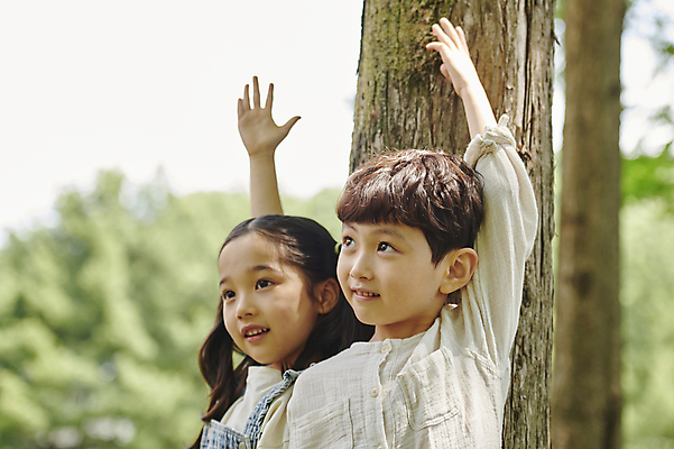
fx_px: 1572
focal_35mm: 84
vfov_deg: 16.2
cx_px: 337
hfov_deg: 24.2
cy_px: 224
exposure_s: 1/200
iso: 200
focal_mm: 70
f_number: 2.8
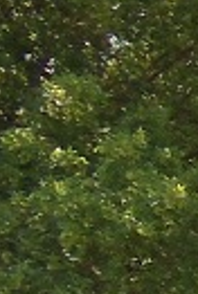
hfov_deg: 3.3
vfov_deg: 5.4
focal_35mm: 376
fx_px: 3086
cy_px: 552
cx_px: 1202
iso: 100
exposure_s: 1/500
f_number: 3.5
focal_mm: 6
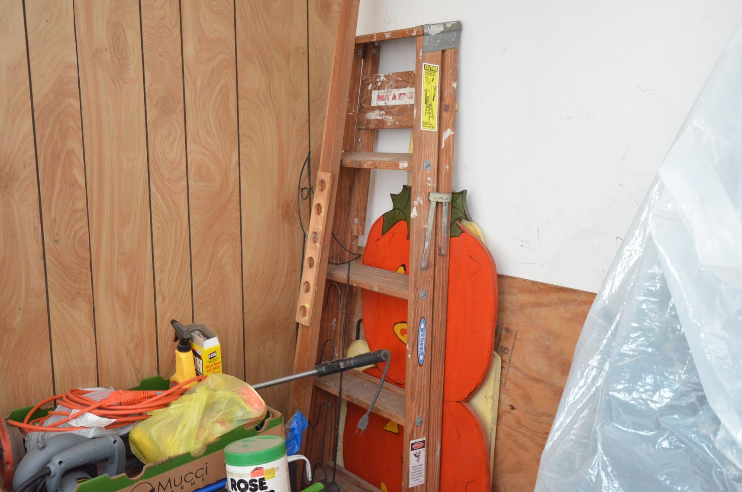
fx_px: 740
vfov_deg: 36.7
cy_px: 246
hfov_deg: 53.2
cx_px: 371
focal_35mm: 36
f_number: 4.5
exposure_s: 1/60
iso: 3200
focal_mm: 24
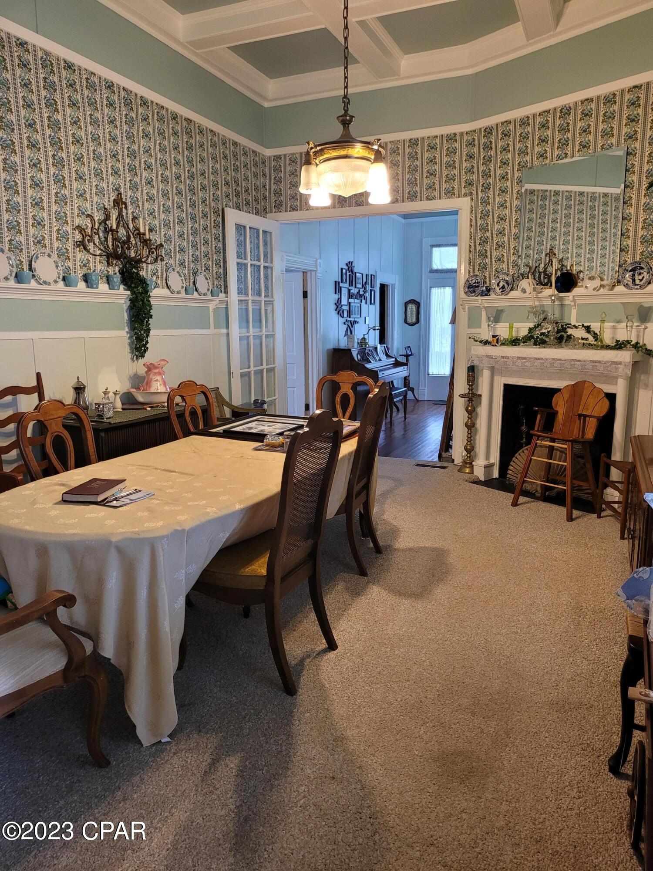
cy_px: 436
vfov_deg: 67.3
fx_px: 654
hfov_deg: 53.1
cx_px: 326
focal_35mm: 26
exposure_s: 1/40
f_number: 1.8
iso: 320
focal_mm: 5
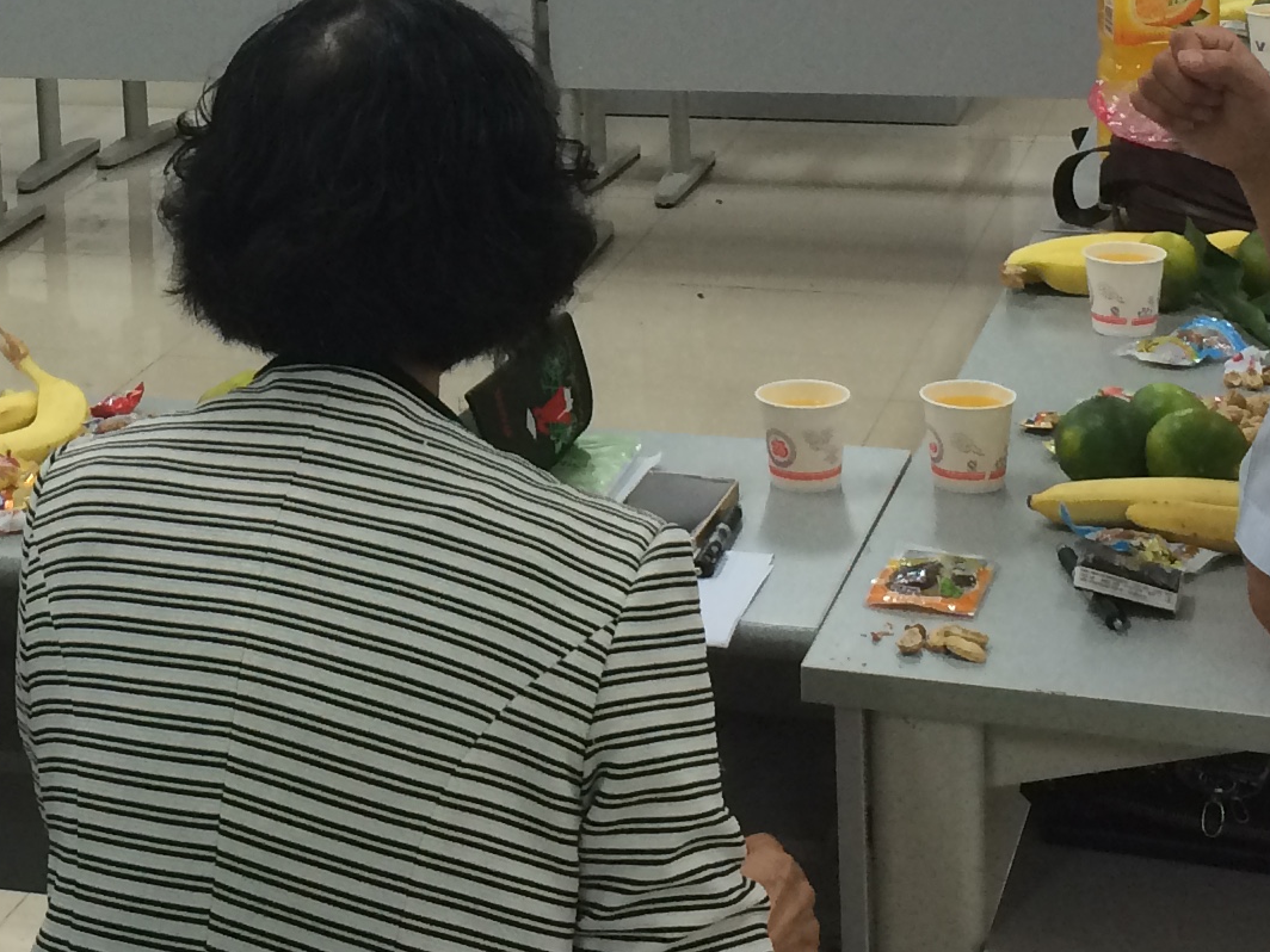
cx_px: 249
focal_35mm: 89
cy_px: -163
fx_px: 3265
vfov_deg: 16.0
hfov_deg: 21.7
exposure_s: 1/30
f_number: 2.2
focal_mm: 4.15
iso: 40
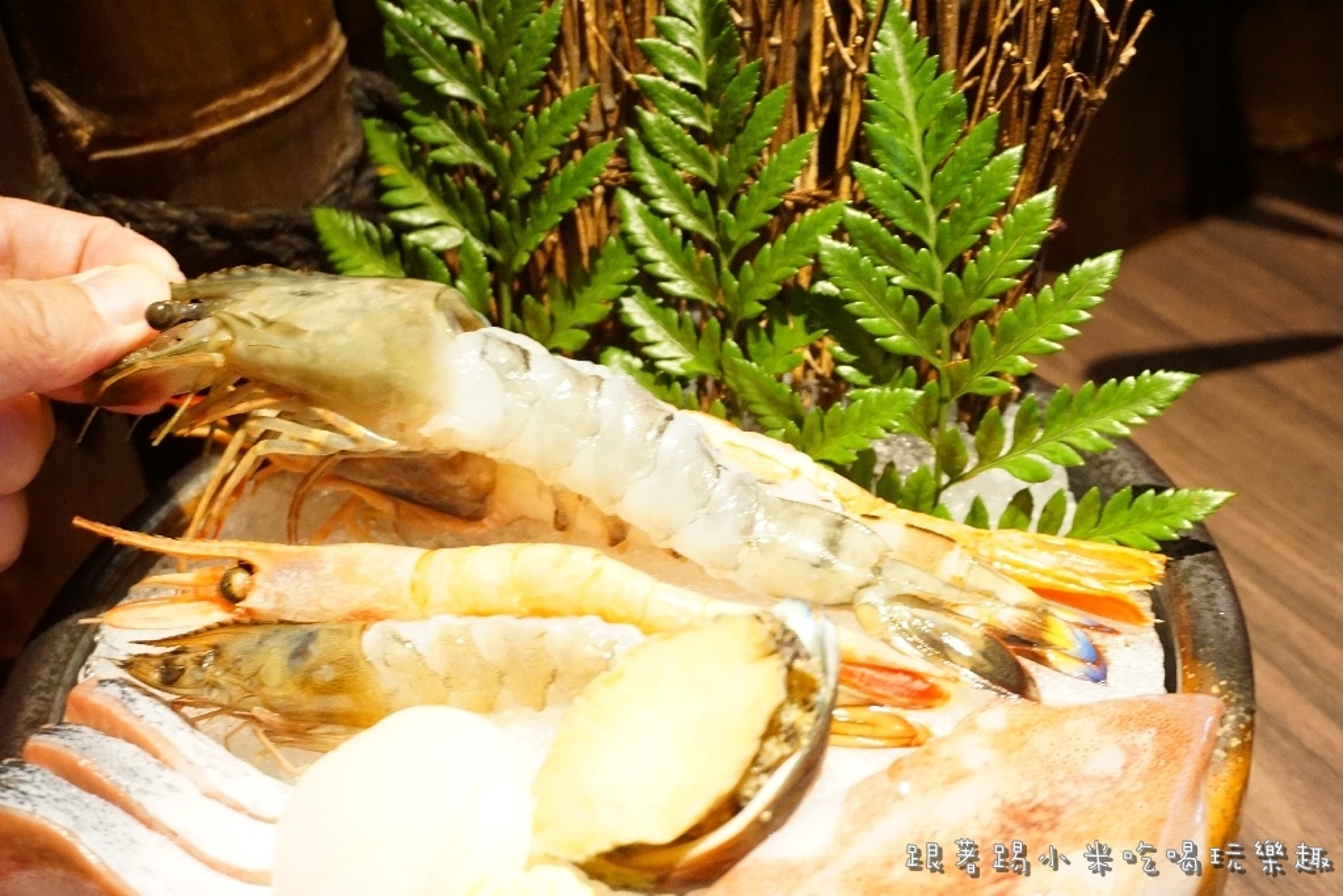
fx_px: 1735
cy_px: 448
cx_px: 672
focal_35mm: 46
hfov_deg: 42.3
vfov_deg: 29.0
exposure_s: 1/50
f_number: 5
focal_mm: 31
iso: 3200
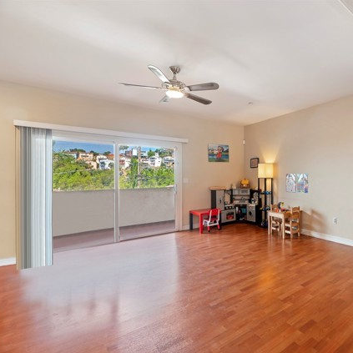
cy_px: 177
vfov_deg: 80.7
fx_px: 208
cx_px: 260
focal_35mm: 18
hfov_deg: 75.6
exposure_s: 1/4
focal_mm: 14
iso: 500
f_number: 10
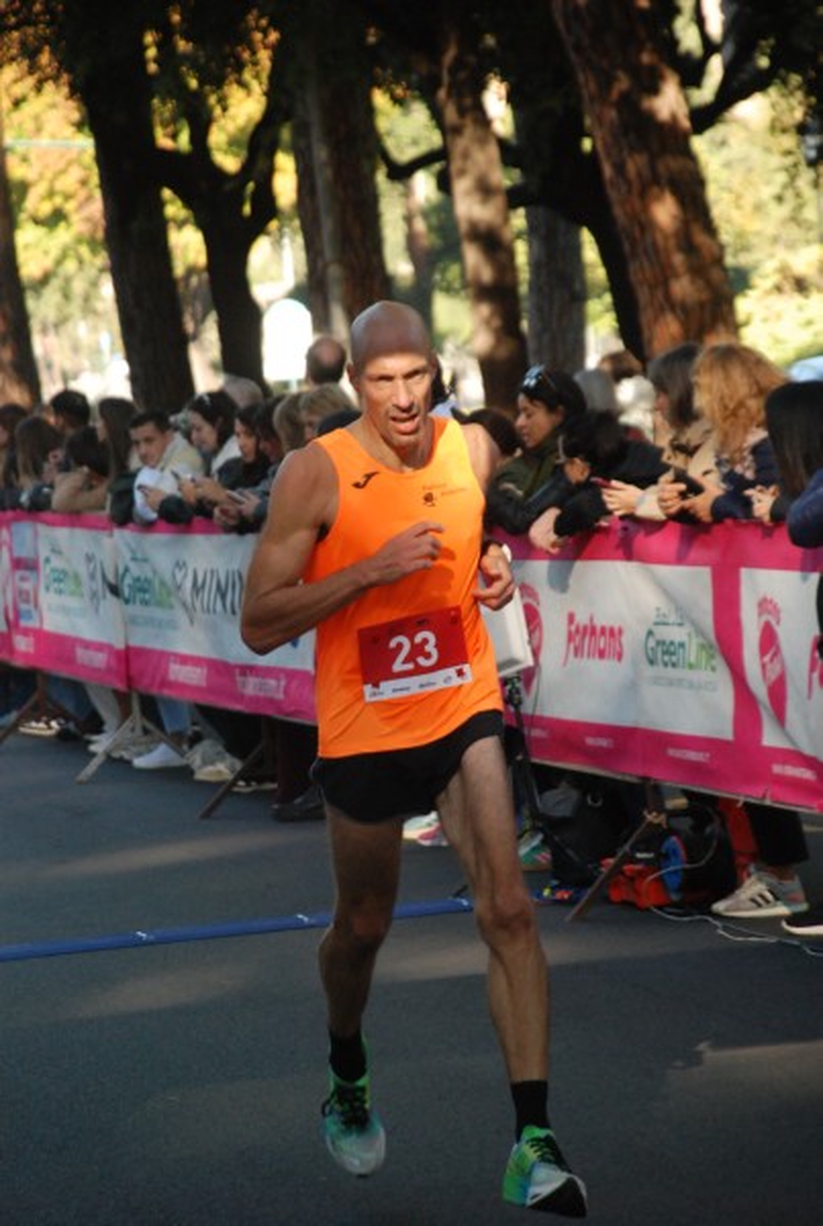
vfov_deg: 11.4
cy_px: 613
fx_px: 6140
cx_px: 412
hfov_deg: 7.7
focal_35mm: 180
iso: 1000
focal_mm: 120
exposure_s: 1/400
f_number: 5.6
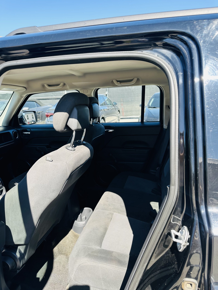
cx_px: 109
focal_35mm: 24
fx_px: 202
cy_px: 145
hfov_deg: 56.8
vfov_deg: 71.6
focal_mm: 6.86
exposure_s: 1/594
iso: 80
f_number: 1.78
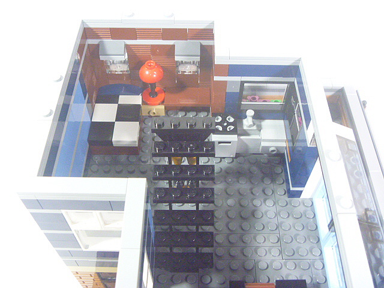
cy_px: 144
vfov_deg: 40.7
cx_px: 192
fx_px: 388
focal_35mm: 35
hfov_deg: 52.6
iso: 800
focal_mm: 6.3
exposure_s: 1/20
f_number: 3.5
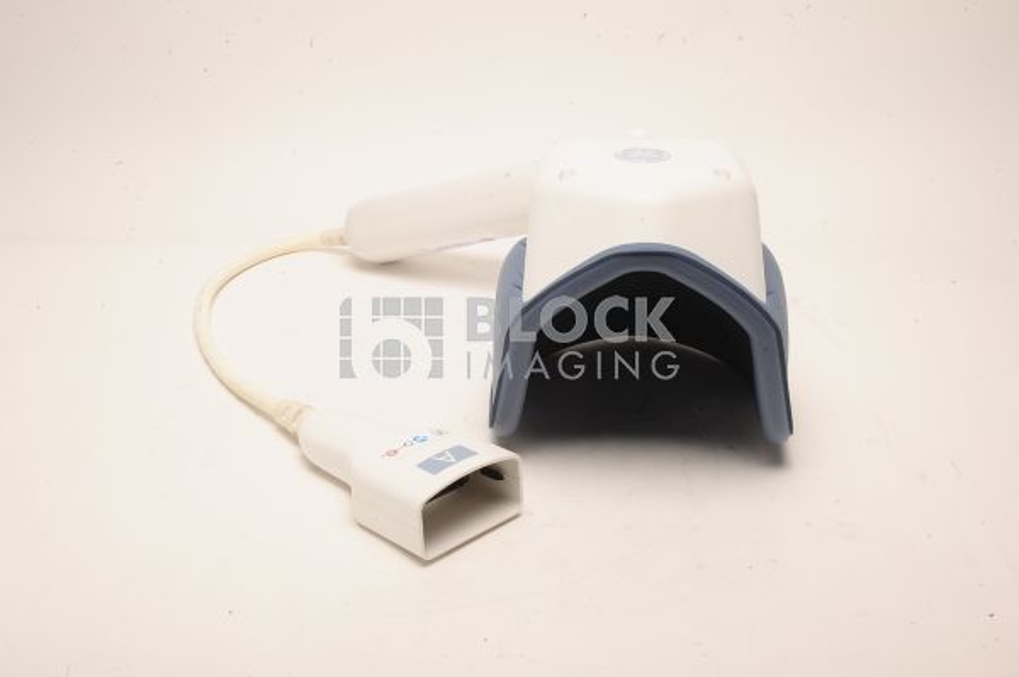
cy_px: 338
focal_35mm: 50
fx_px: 1414
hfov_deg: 39.6
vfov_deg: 26.9
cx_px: 510
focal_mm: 50
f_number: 20
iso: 320
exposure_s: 1/160
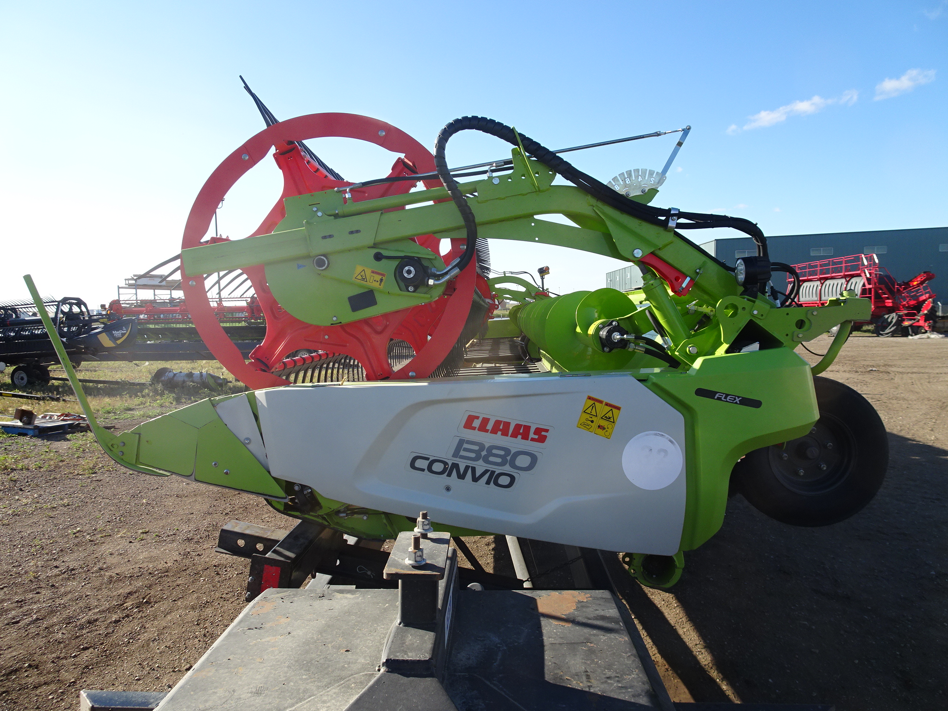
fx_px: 657
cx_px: 474
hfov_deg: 71.6
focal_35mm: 24
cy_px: 356
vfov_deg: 56.8
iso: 80
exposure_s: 1/500
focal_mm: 4.1
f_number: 3.5
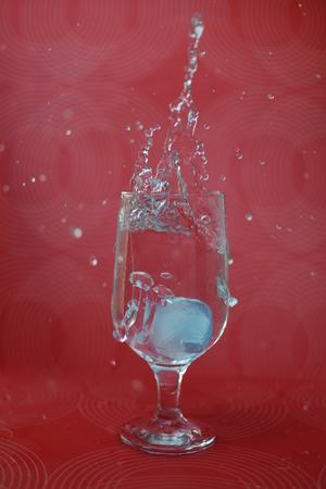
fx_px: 713
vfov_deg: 37.9
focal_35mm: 52
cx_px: 163
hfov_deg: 25.8
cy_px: 244
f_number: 1.8
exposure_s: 1/1250
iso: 500
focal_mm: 35
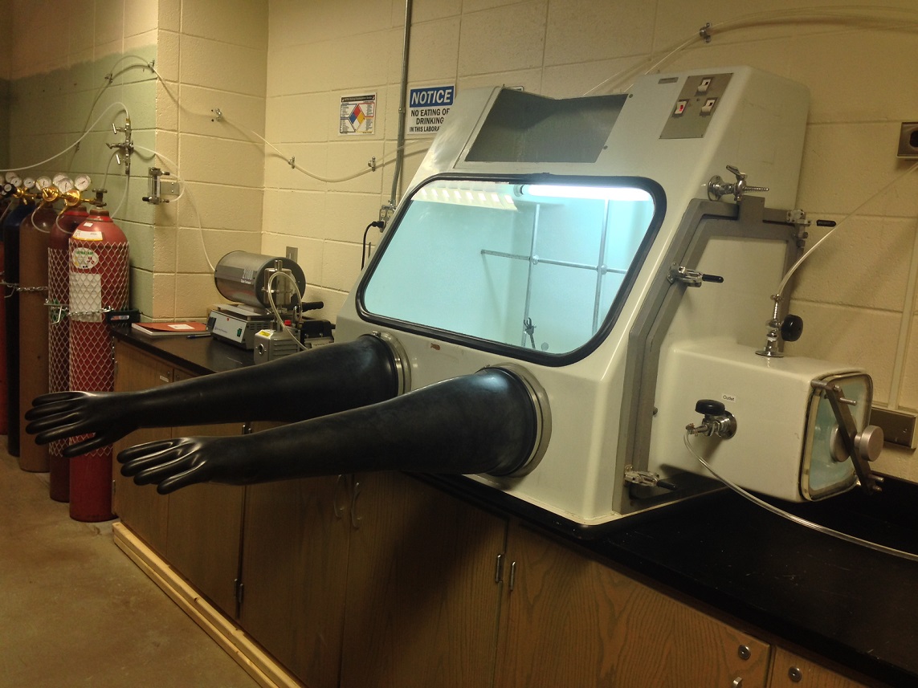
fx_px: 875
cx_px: 459
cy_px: 344
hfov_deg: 55.4
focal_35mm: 33
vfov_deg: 42.9
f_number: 2.4
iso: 64
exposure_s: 1/20
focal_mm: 4.12
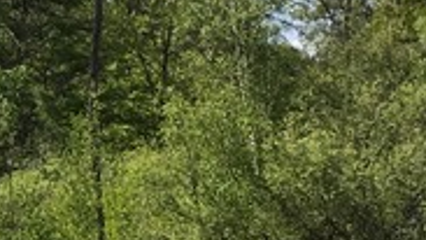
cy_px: 172
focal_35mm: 173
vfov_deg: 7.0
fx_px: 1954
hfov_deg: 11.4
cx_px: -382
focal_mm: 4.15
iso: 25
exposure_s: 1/1221
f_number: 2.2
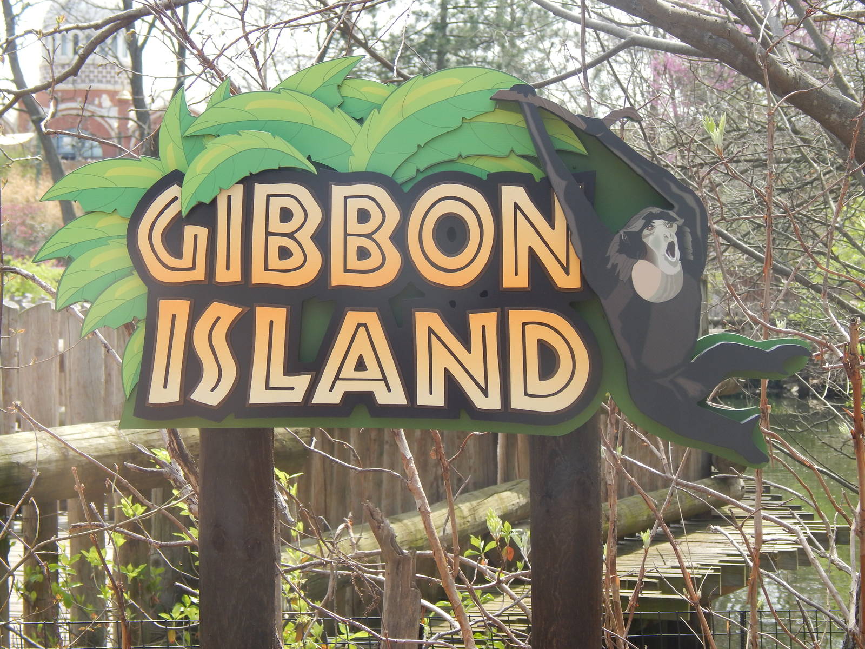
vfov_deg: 15.7
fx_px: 2349
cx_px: 432
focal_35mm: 94
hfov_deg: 20.9
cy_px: 324
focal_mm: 16.6
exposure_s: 1/250
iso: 125
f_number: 4.4
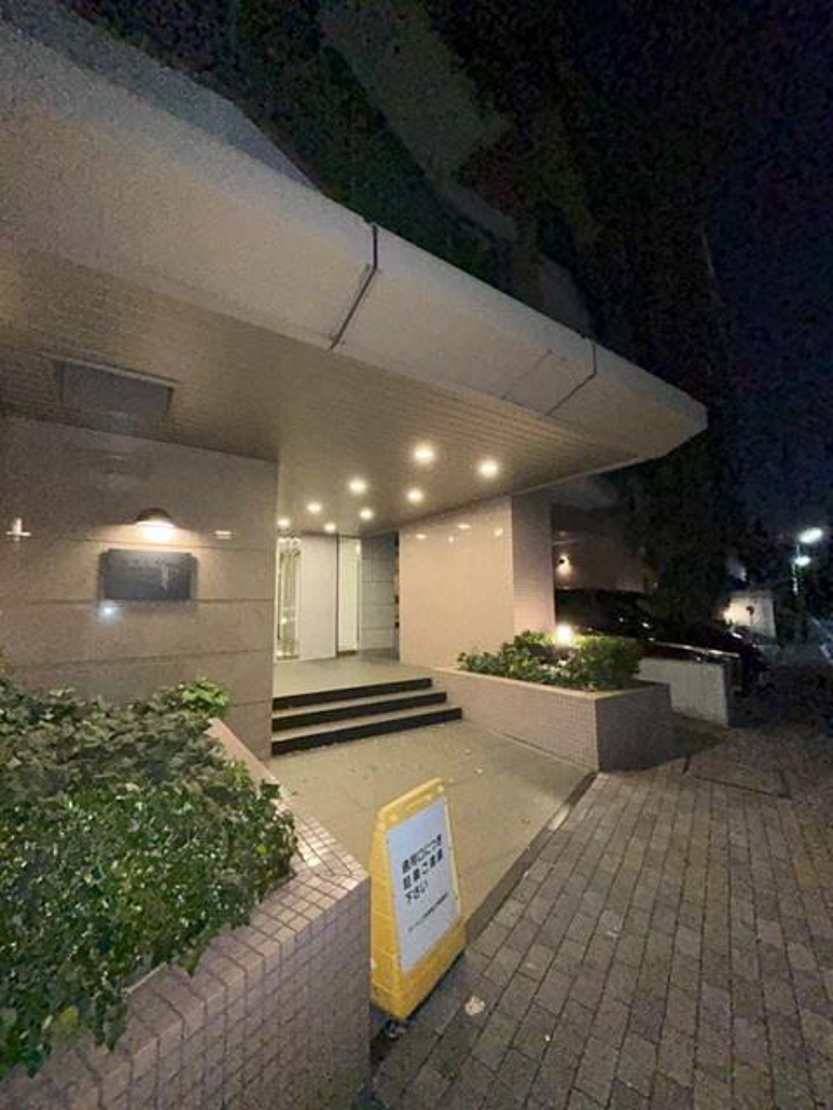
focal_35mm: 14
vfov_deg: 102.1
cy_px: 555
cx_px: 416
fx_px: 449
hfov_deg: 85.7
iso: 500
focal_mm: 1.54
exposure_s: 1/50
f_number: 2.4
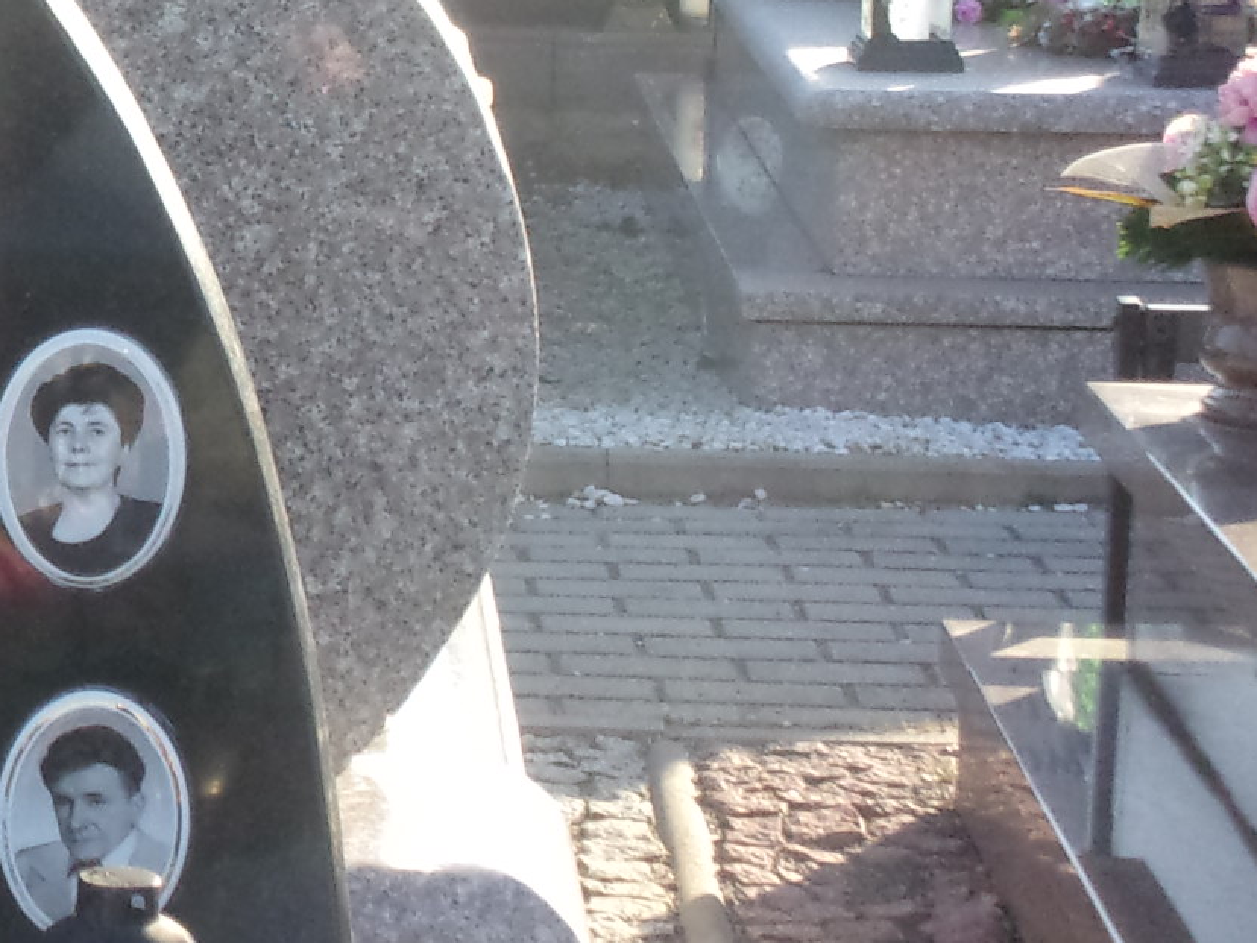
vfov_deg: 8.9
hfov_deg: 11.4
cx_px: -669
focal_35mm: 166
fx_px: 6028
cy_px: 307
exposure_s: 1/320
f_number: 4.9
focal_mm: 9.5
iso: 200
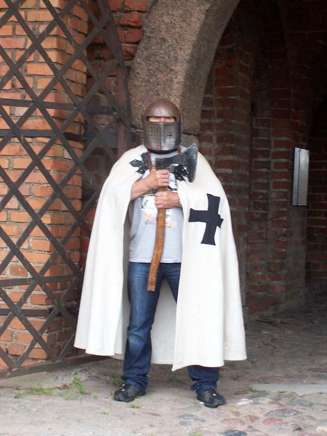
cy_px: 218
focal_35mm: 75
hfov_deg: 19.6
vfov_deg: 26.0
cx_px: 164
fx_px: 944
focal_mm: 12.4
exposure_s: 1/45
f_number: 3.2
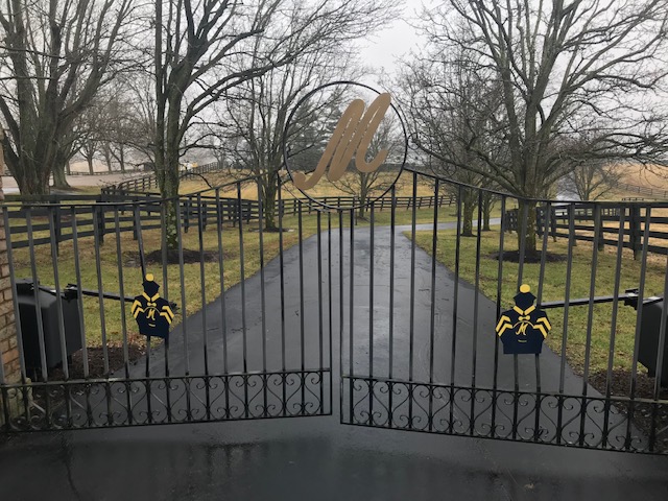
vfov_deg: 49.7
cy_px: 250
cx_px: 334
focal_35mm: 28
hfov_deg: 63.4
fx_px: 540
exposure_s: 1/185
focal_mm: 3.99
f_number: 1.8
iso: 20
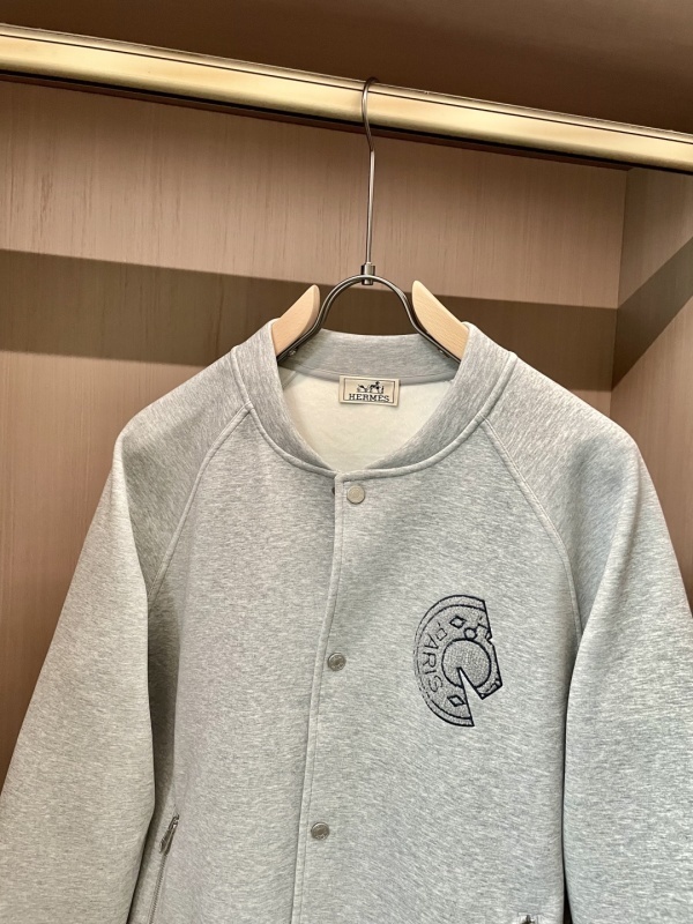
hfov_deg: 53.1
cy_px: 462
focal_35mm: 26
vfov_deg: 67.3
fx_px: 694
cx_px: 346
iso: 250
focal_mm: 4.2
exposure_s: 1/60
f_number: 1.6
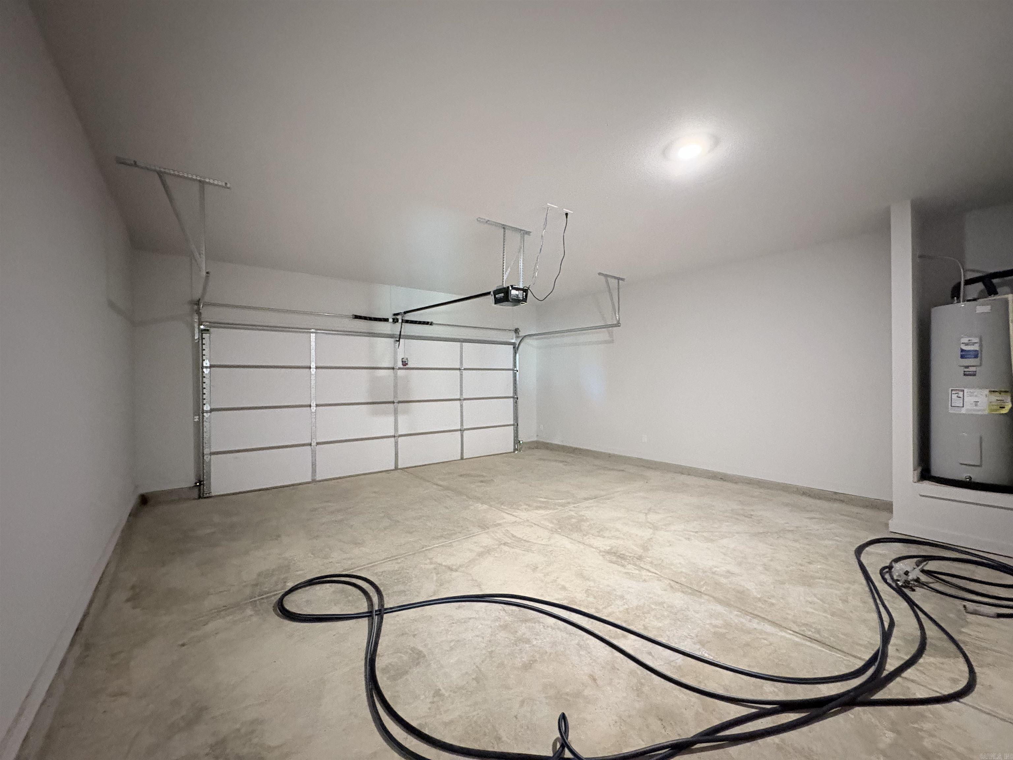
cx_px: 506
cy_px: 380
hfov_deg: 102.1
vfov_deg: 85.7
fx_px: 410
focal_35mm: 14
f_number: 2.2
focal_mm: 2.22
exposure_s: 1/30
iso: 800
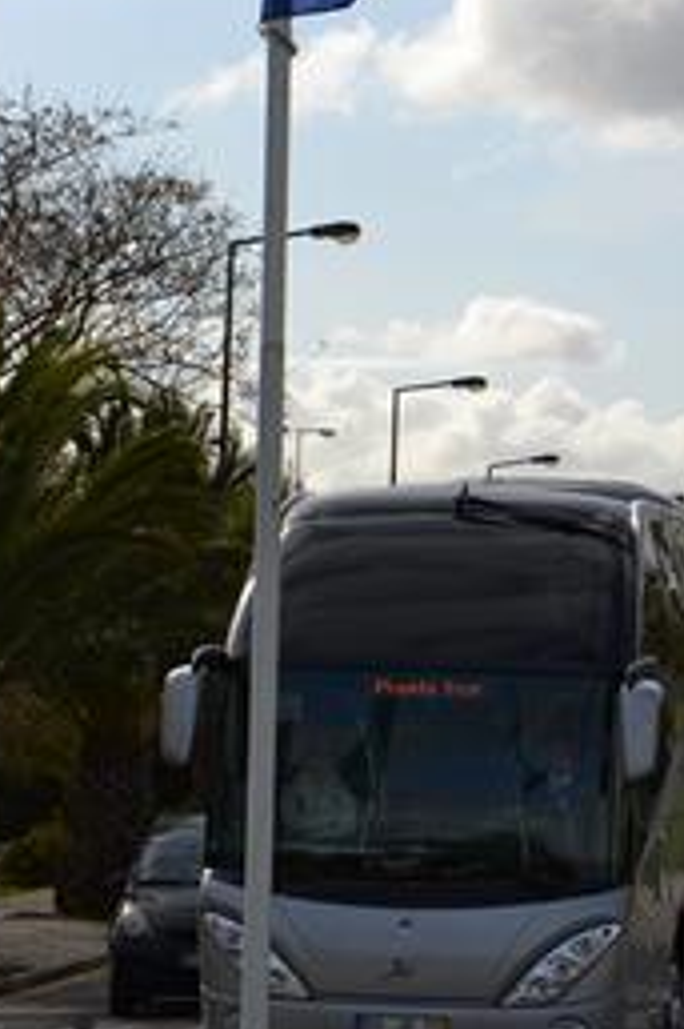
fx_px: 5194
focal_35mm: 182
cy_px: 132
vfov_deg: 11.2
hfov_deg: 7.5
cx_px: 676
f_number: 9
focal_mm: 52
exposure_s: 1/320
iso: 100
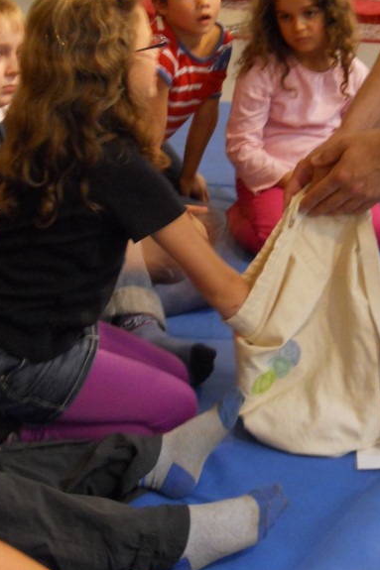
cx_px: 191
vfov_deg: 28.3
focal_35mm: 71
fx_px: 1125
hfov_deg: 19.2
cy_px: 195
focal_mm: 8.3
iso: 400
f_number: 3.4
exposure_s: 1/13
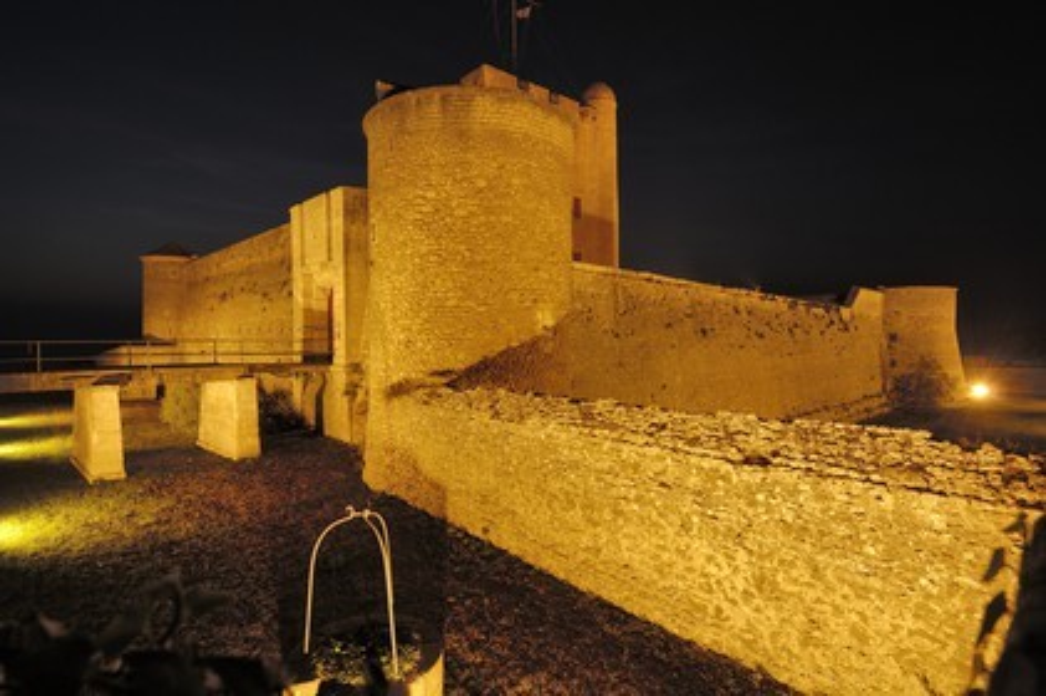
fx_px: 523
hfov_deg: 90.0
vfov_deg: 67.3
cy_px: 348
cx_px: 523
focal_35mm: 18
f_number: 7.1
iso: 100
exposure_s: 1.5
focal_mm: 12
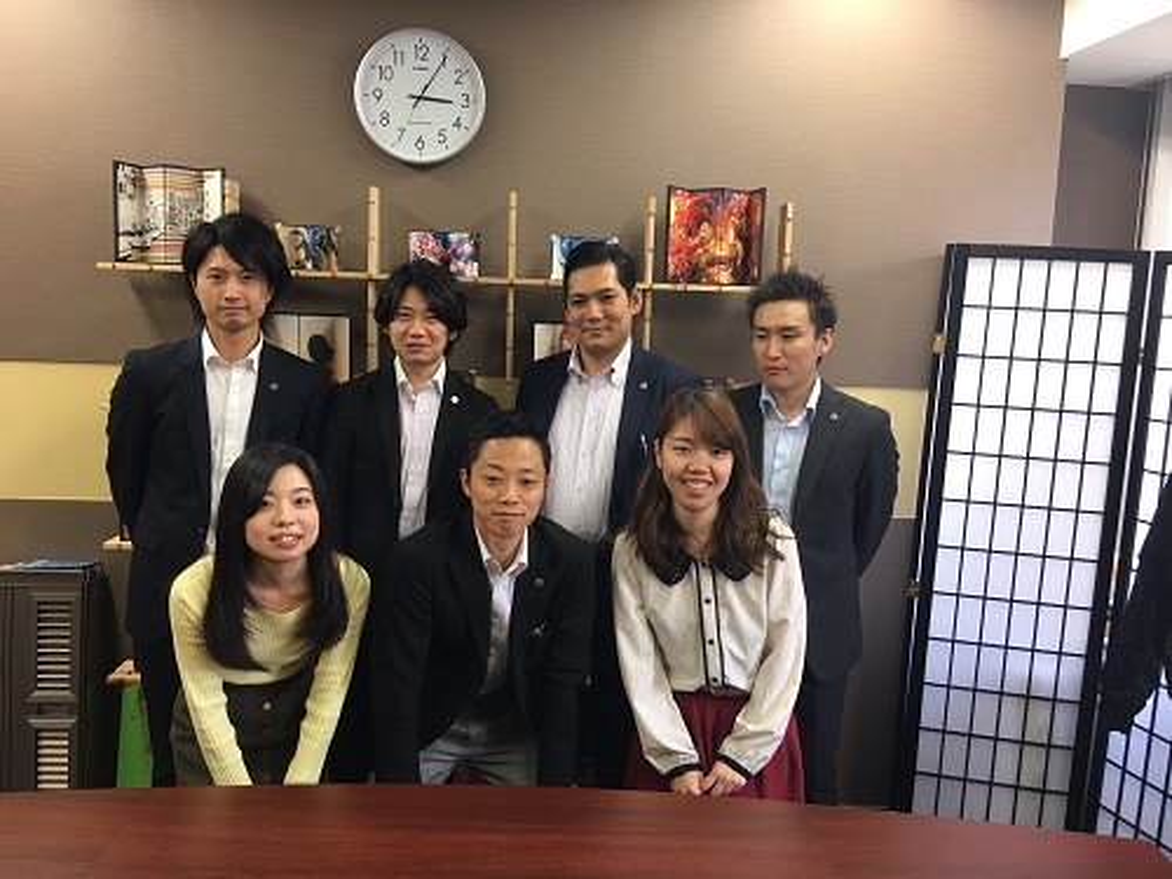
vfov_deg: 48.2
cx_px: 586
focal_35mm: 29
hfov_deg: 61.7
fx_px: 982
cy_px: 440
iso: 32
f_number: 2.2
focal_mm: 4.15
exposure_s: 1/15
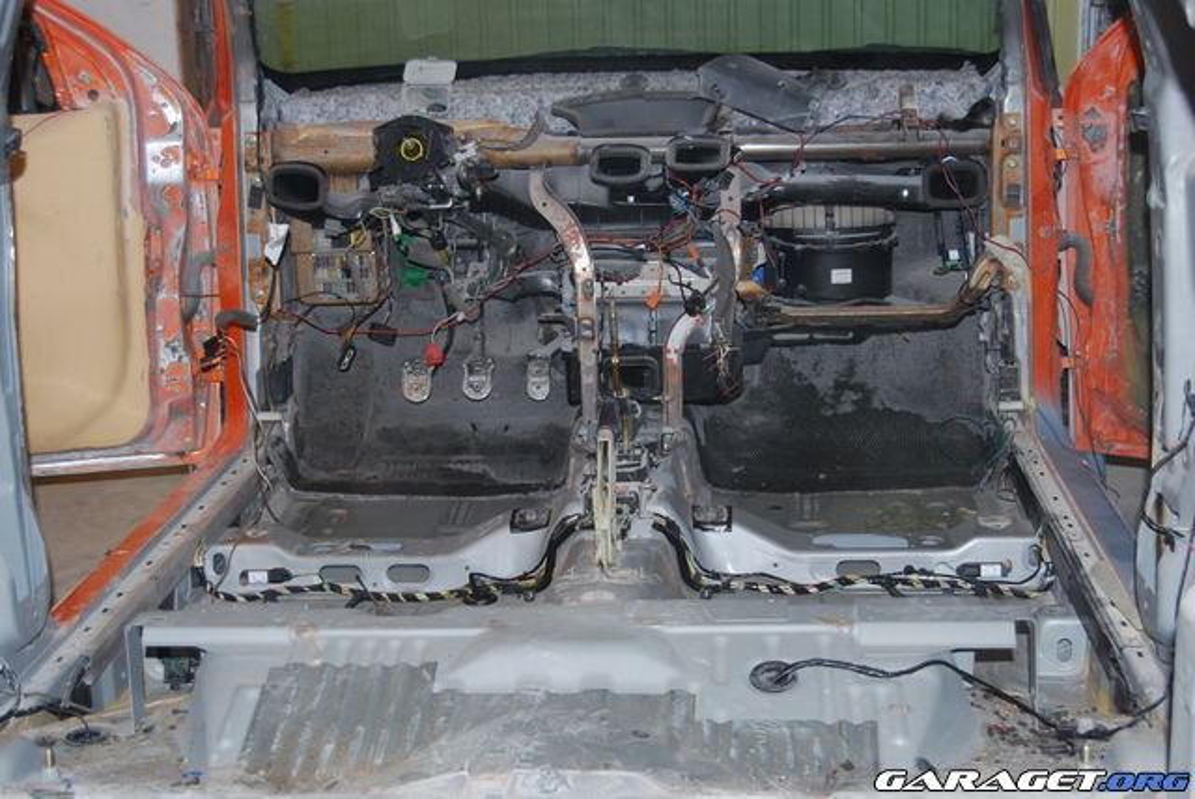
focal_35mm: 57
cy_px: 400
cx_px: 598
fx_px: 1894
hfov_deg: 35.0
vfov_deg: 23.8
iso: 200
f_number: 5
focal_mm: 38
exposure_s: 1/60
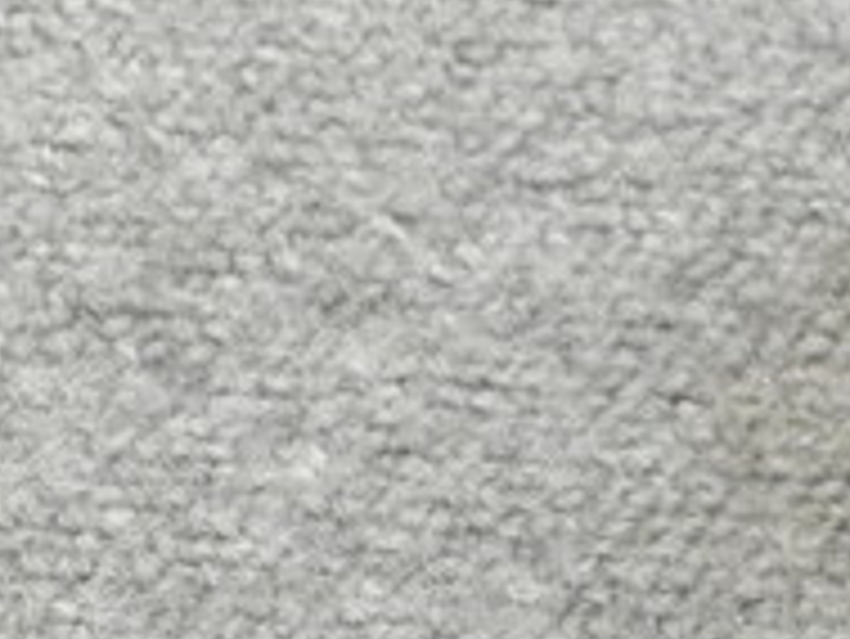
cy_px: -194
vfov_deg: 4.3
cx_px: 2150
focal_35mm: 345
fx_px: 8477
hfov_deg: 5.5
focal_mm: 14.5
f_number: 4
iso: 400
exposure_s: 1/24.6
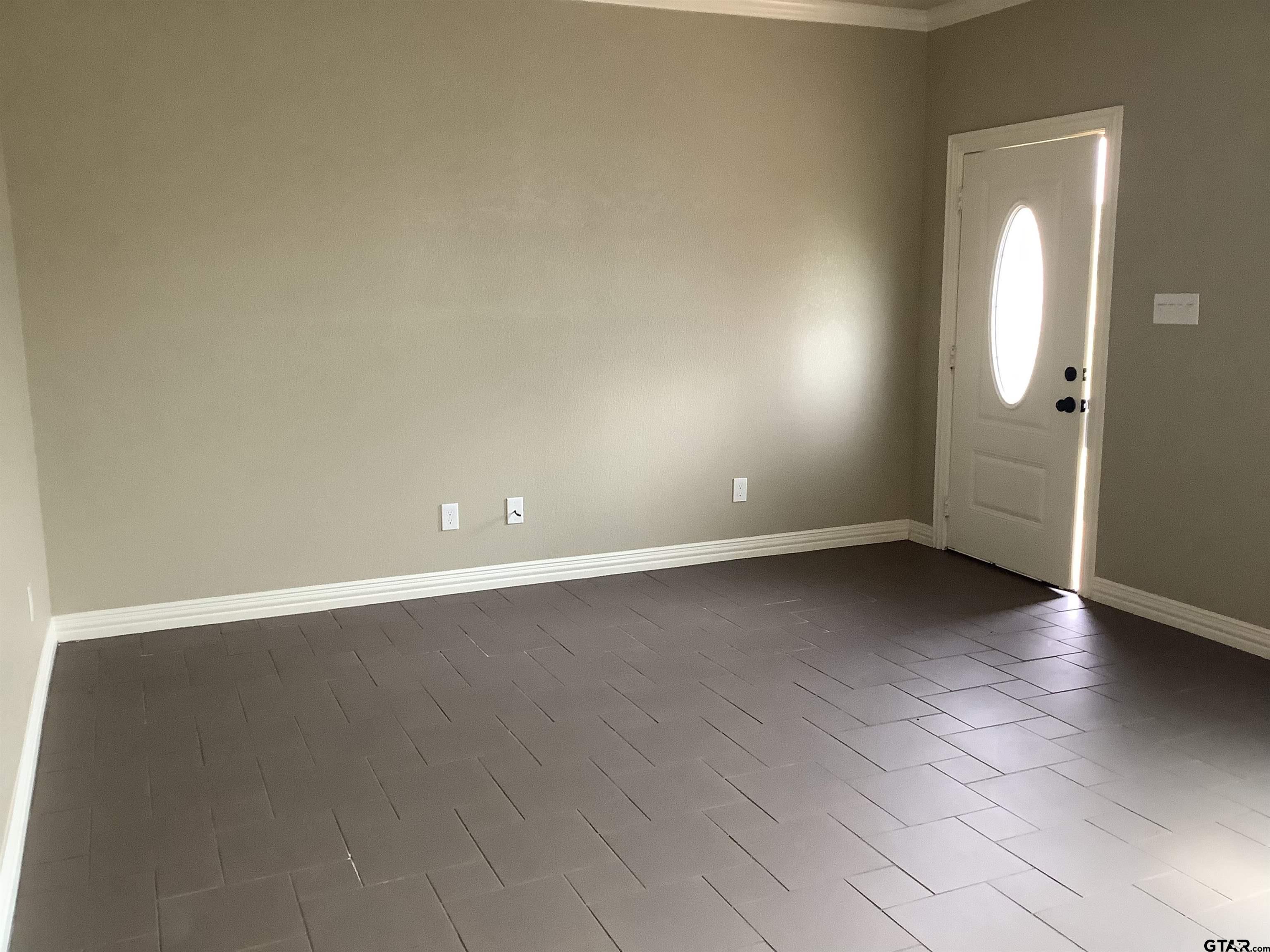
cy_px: 476
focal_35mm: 31
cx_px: 635
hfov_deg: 58.4
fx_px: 1137
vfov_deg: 45.4
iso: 200
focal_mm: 3.3
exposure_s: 1/60
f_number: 2.4
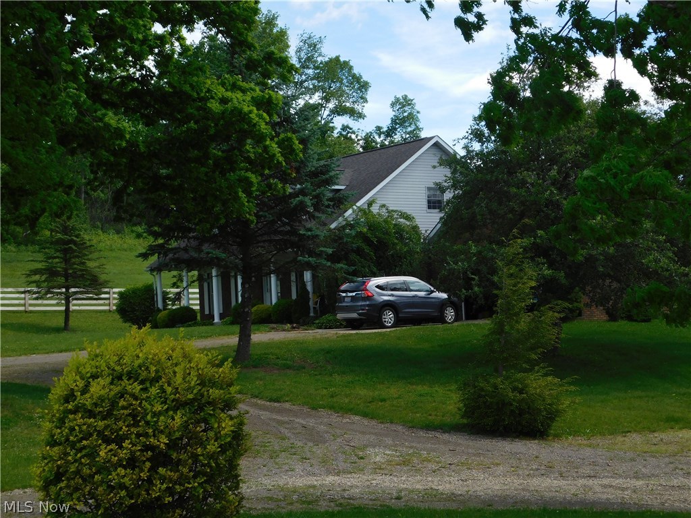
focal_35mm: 66
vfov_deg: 22.3
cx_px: 346
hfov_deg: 29.4
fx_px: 1317
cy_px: 259
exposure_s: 1/640
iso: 125
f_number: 4.2
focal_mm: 11.7
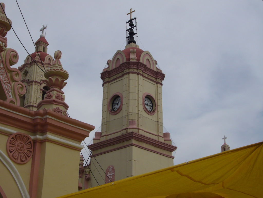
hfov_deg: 33.2
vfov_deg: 25.2
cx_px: 132
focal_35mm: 58
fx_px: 441
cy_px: 99
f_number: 8
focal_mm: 9.6
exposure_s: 1/400
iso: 80
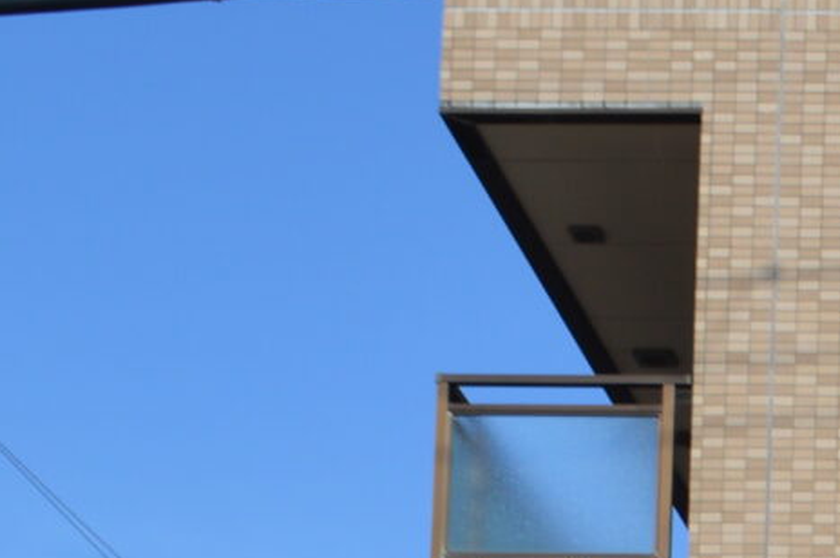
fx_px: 3472
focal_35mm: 149
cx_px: 1504
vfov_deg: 8.4
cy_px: 1344
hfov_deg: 12.6
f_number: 8
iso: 100
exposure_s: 1/250
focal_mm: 18
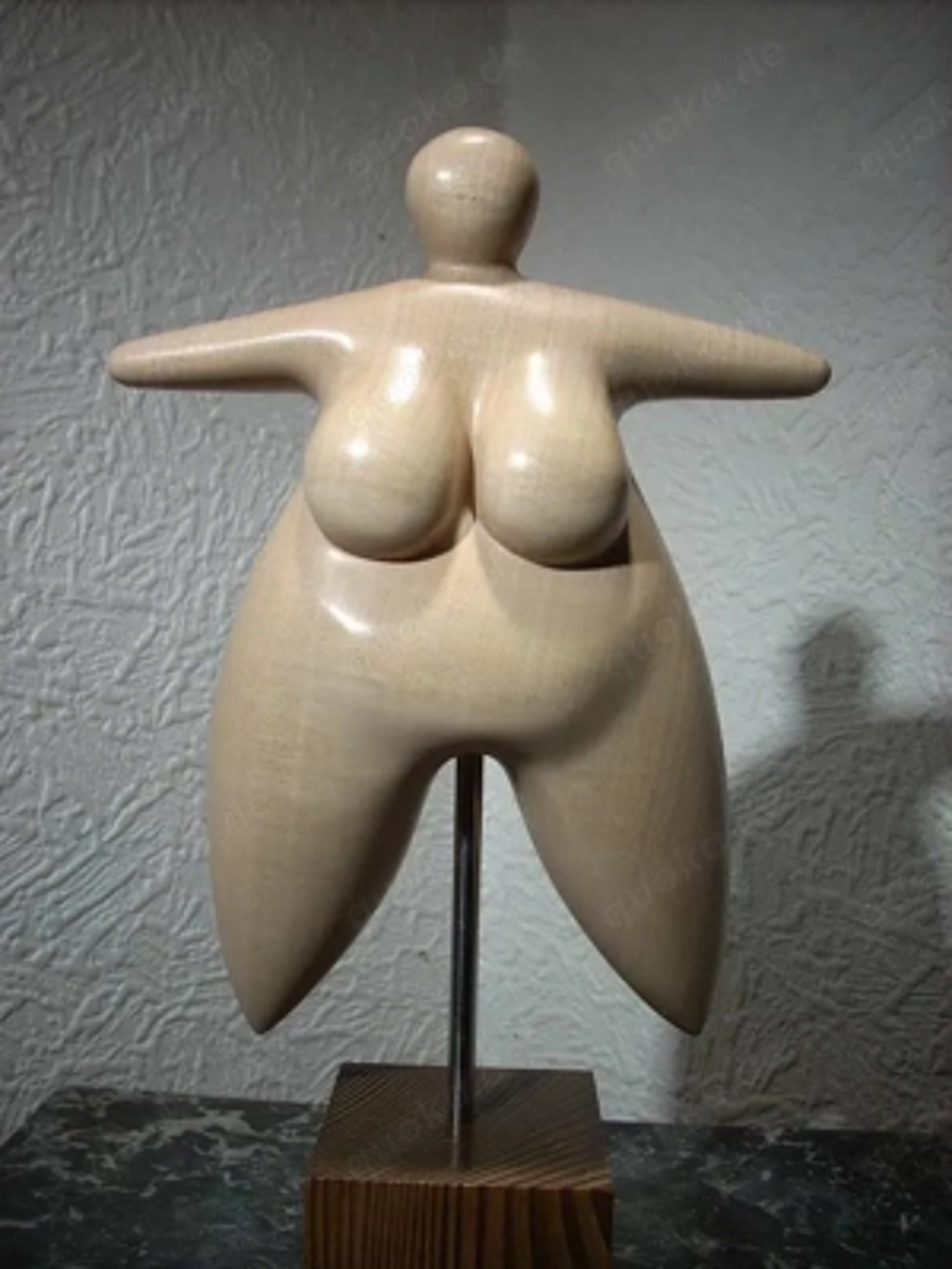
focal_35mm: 37
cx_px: 476
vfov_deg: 50.1
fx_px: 1357
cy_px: 634
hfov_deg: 38.7
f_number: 2.8
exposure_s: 1/30
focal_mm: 6.2
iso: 77
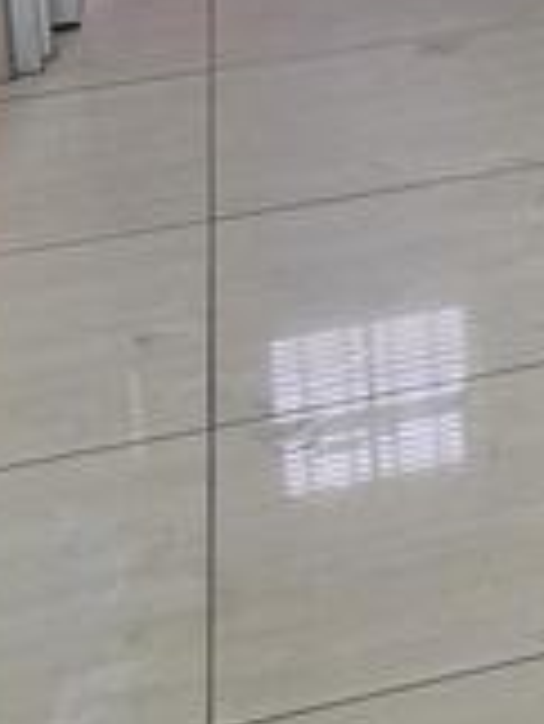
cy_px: -490
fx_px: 2386
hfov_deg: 11.5
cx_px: 1142
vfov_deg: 15.4
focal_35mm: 114
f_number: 1.8
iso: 160
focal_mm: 5.4
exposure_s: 1/100
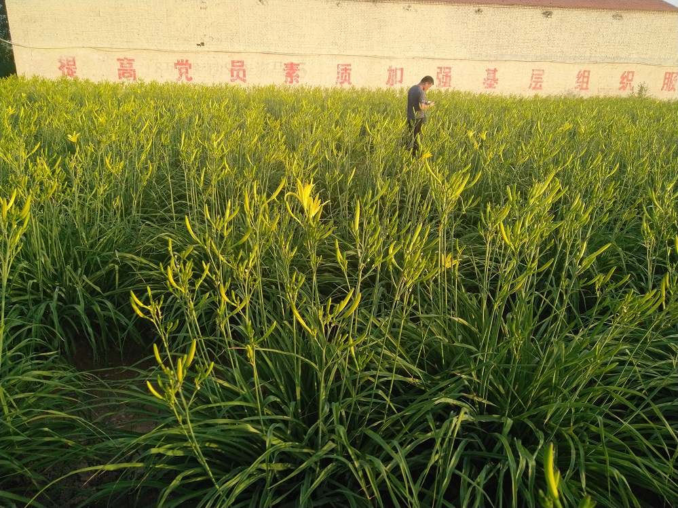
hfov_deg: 65.3
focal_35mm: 27
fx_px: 529
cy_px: 254
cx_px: 339
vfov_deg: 51.3
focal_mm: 3.95
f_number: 1.8
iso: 175
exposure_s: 1/382
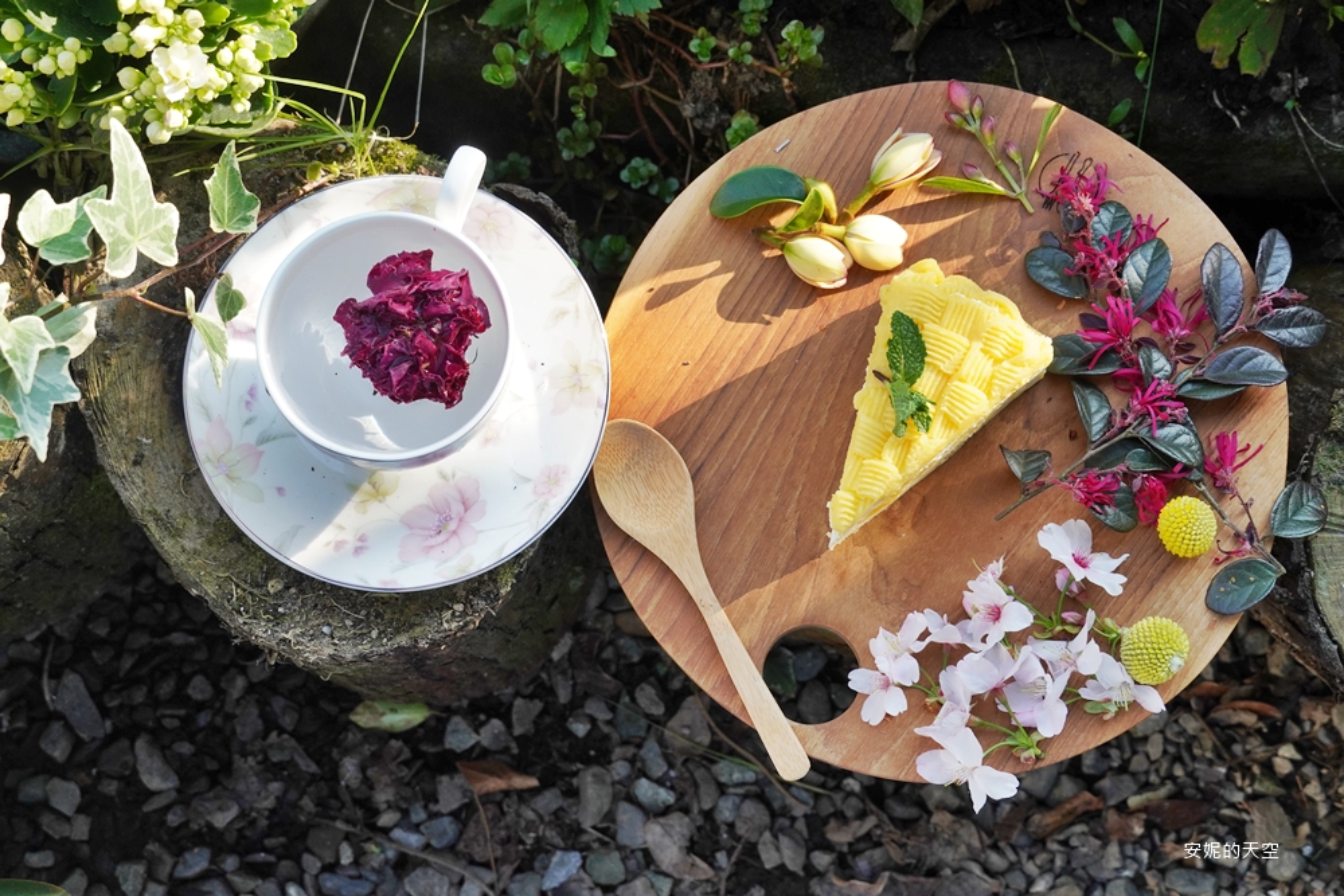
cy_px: 448
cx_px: 672
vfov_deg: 21.6
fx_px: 2352
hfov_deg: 31.9
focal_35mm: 63
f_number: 7.1
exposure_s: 1/200
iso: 500
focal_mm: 42
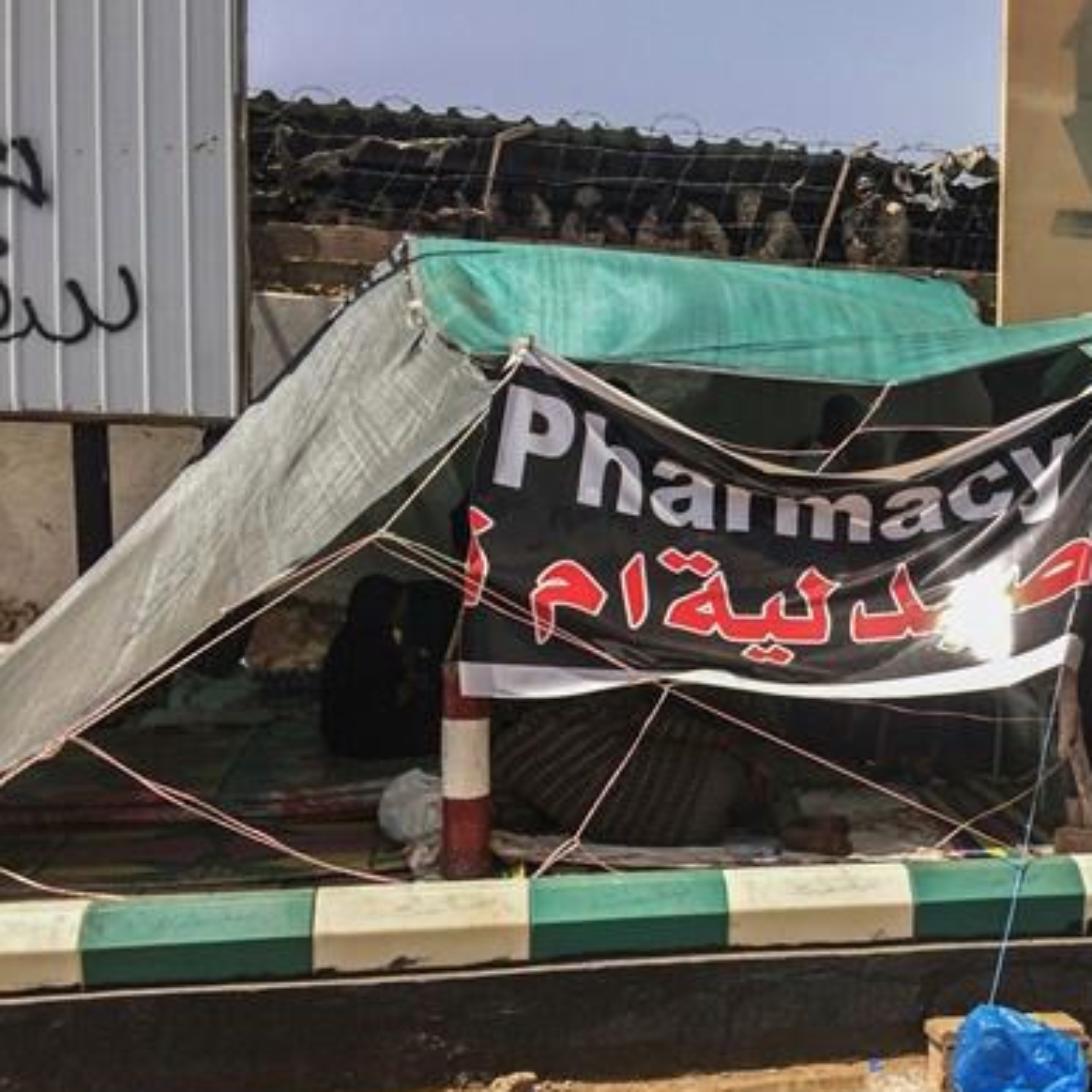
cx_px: 912
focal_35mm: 43
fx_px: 1535
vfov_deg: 39.1
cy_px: 633
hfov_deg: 37.4
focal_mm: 4.15
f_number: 2.2
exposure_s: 1/1800
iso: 32
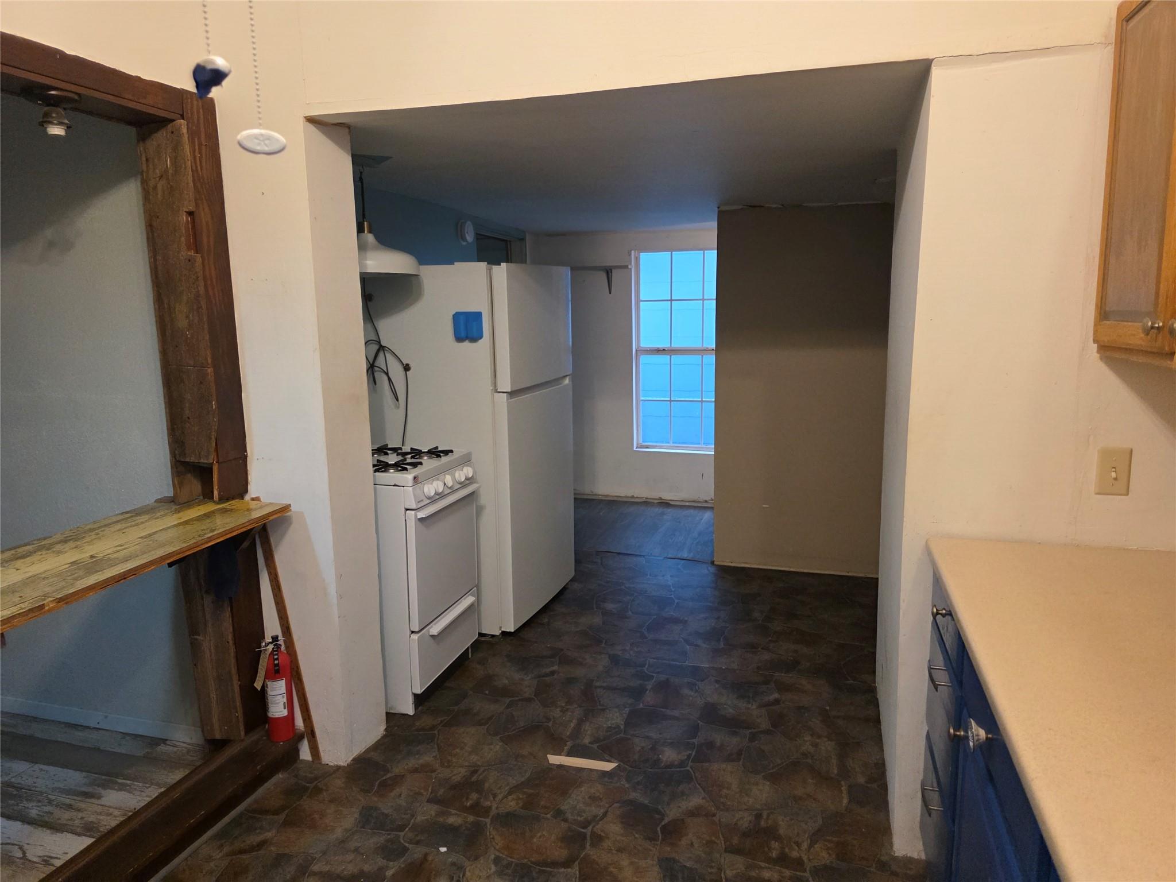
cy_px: 441
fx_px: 781
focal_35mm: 23
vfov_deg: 58.9
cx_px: 588
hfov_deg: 73.9
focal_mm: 6.3
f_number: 1.7
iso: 500
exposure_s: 1/120
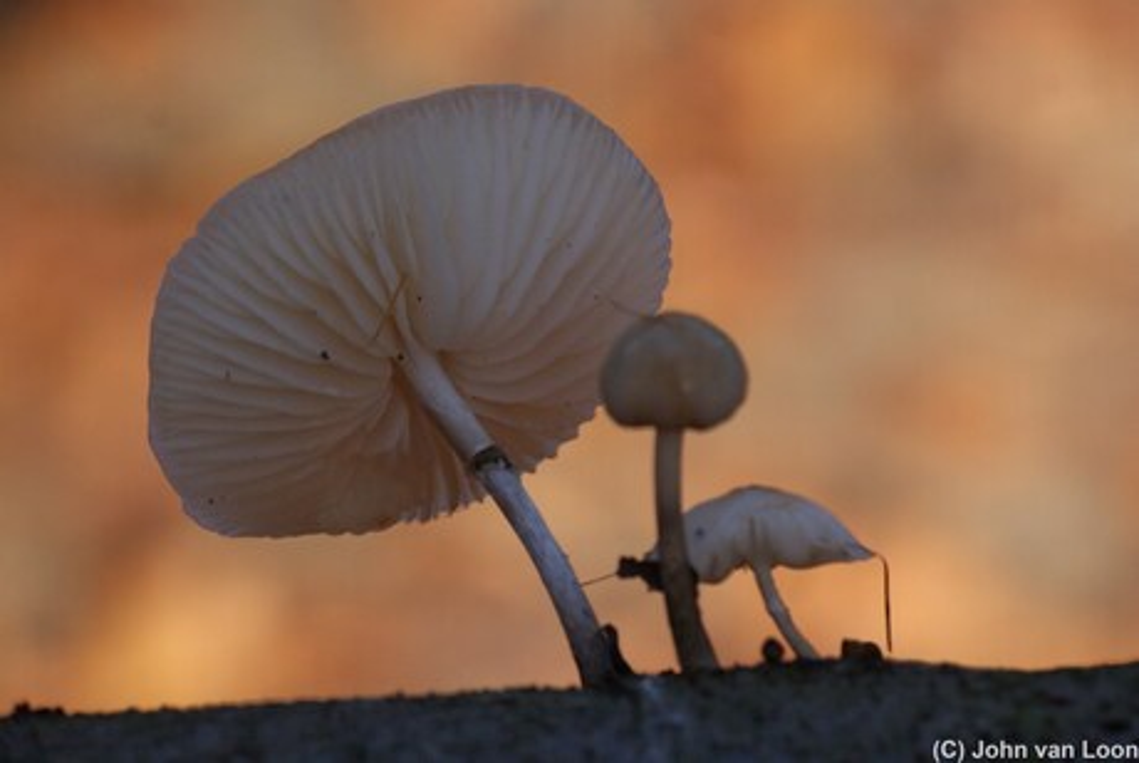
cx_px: 570
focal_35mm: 300
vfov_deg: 4.6
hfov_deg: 6.9
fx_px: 9504
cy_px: 382
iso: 400
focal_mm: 200
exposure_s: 1/250
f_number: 9
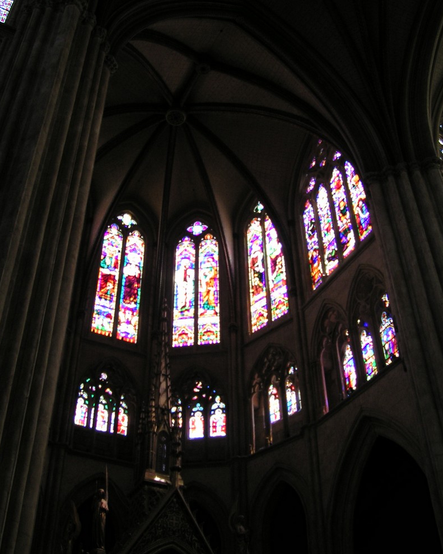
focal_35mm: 40
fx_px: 656
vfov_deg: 45.8
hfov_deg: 37.3
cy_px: 262
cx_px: 220
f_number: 2.8
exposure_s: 1/40
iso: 80
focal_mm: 5.8
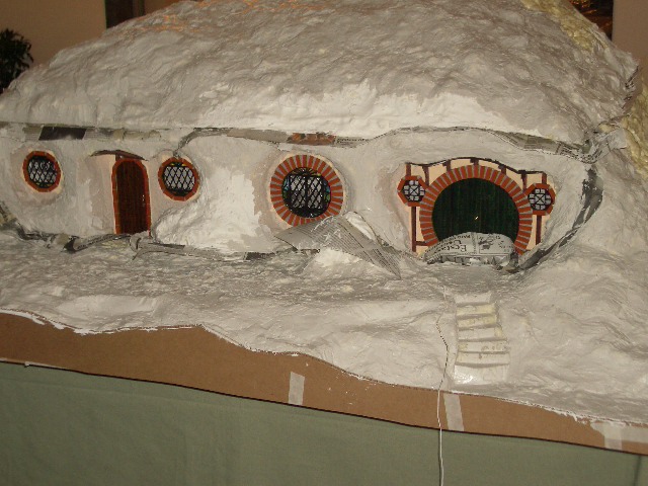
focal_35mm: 62
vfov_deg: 23.7
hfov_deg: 31.2
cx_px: 324
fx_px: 1161
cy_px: 243
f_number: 3.5
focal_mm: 10.2
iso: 100
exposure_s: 1/60
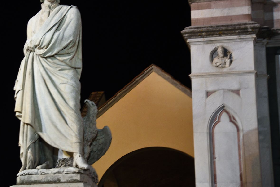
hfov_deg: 13.9
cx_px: 54
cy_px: 55
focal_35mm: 147
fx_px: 1144
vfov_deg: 9.3
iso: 1250
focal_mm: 85
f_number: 4
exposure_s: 1/40
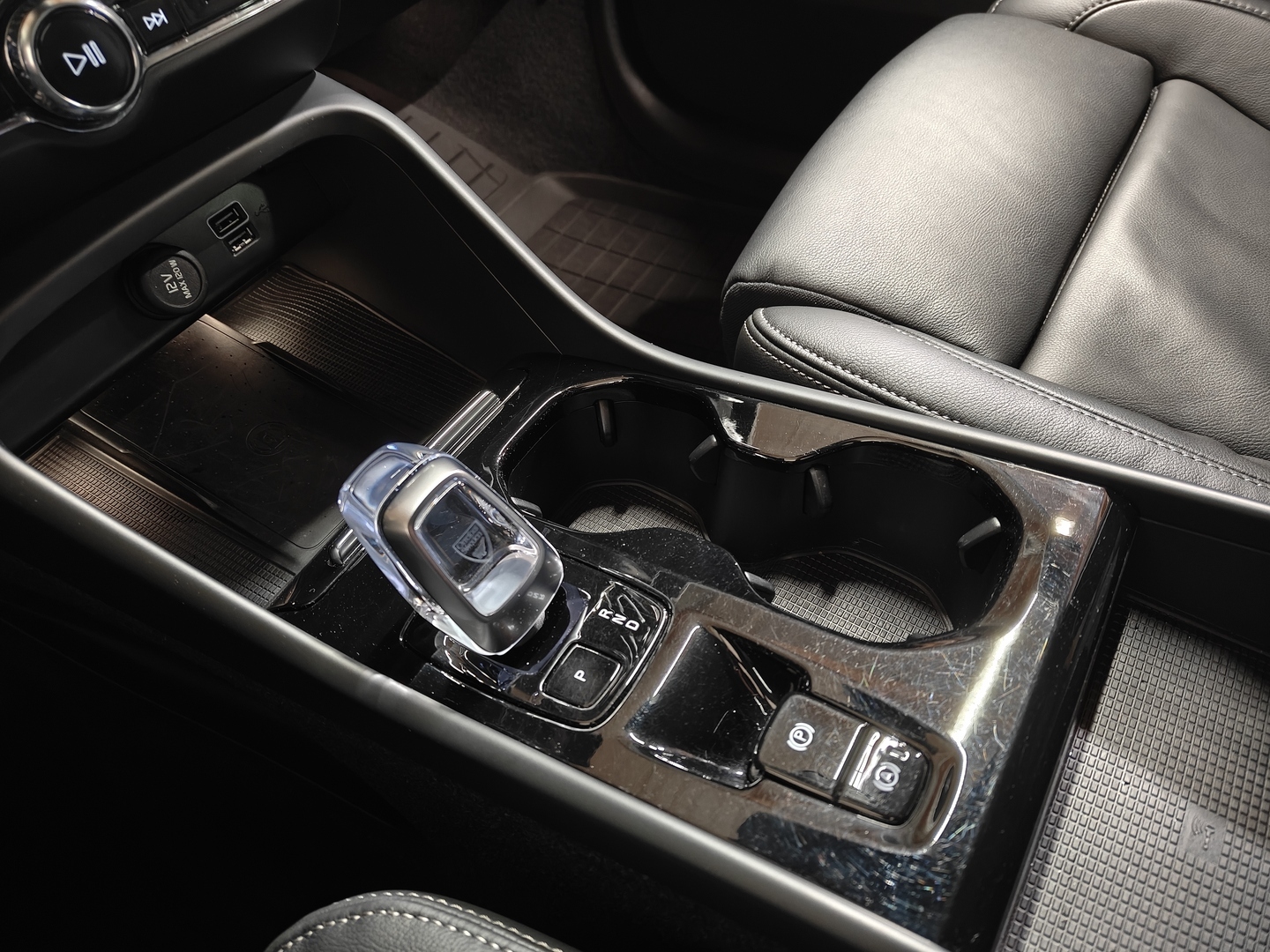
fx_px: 881
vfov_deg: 56.8
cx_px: 635
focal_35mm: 24
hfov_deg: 71.6
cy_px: 476
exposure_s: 1/23
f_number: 1.8
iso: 1250
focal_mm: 5.59
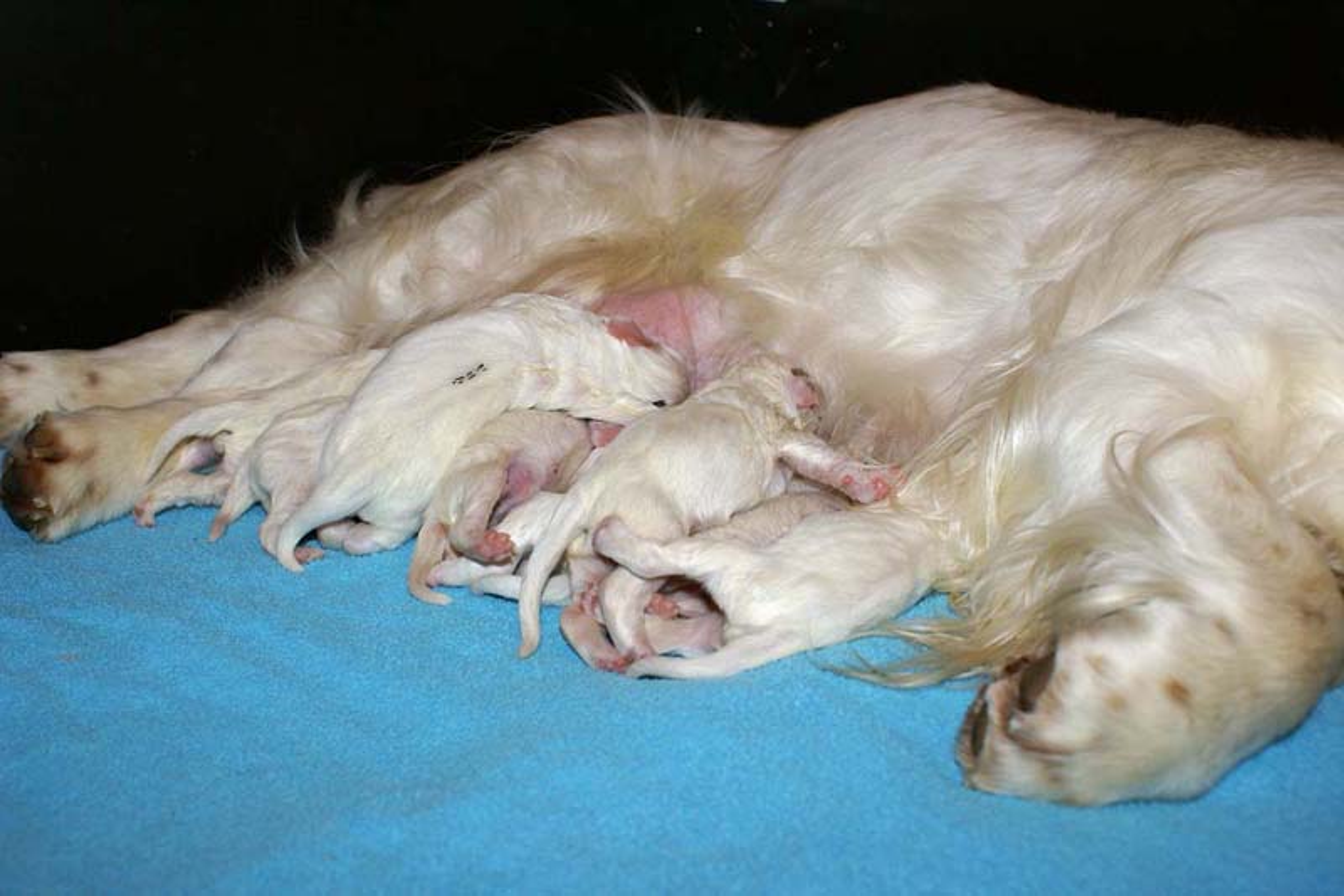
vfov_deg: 36.9
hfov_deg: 53.1
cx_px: 672
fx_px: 1344
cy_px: 448
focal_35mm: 36
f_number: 5.6
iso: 400
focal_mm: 24
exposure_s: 1/60
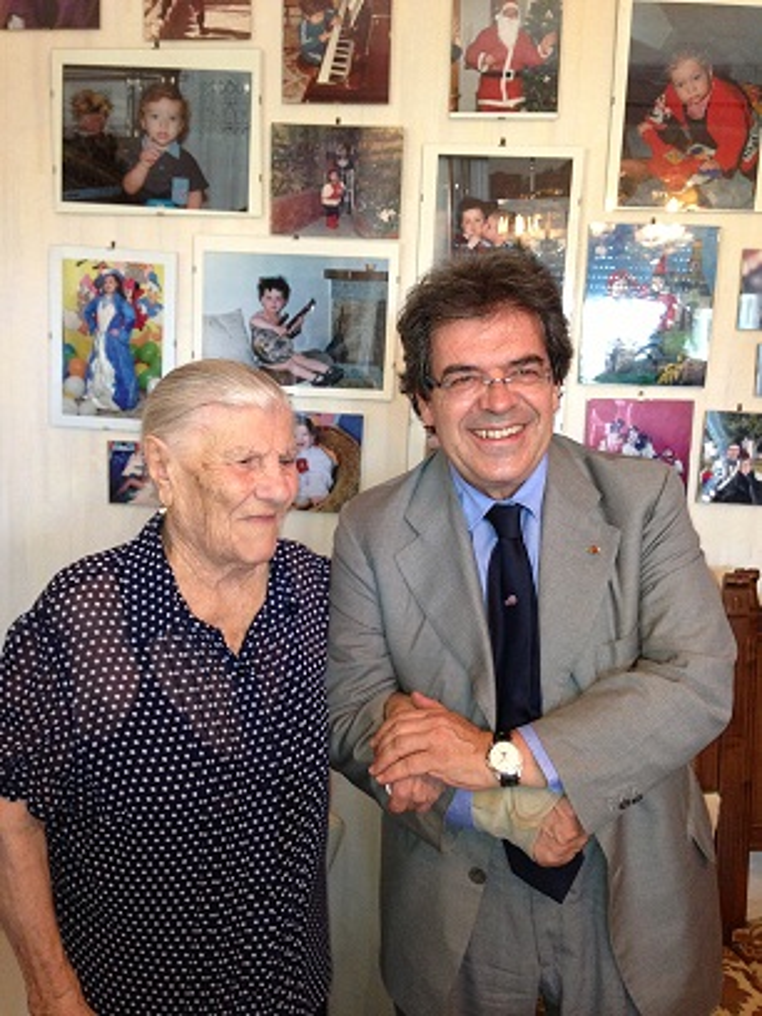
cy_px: 508
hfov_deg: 42.9
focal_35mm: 33
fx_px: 969
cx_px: 381
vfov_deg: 55.4
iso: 160
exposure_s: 1/20
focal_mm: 4.13
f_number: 2.4
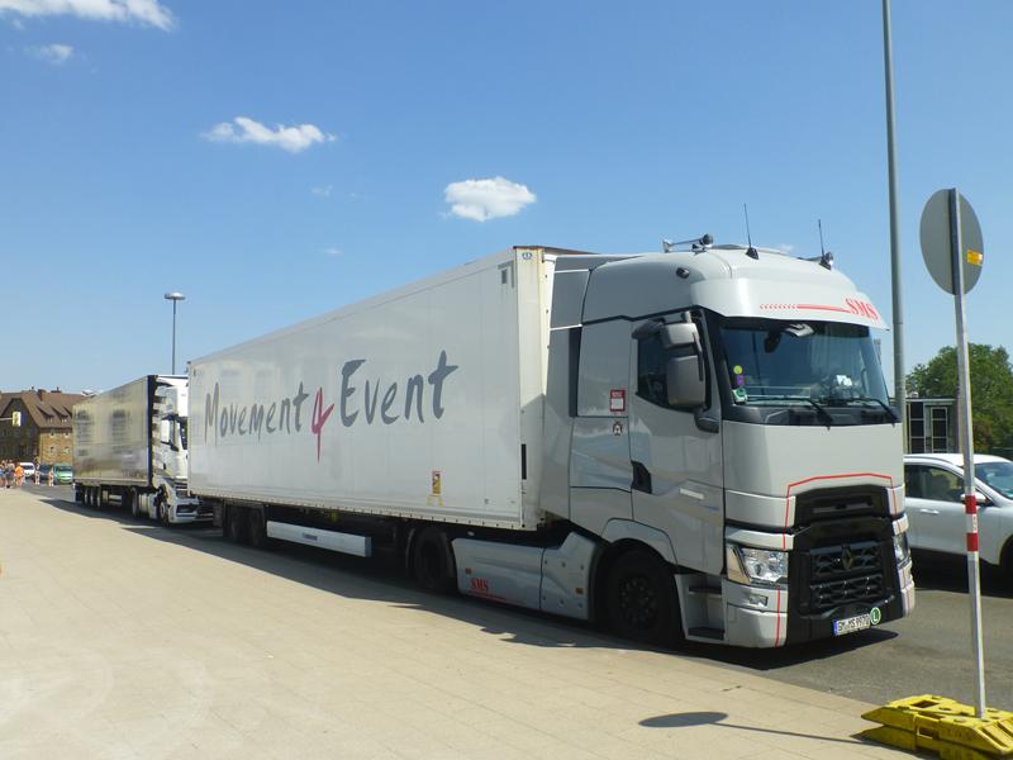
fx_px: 878
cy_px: 380
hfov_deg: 60.0
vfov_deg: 46.8
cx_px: 506
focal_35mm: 30
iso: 100
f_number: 4
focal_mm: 5.4
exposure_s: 1/1000
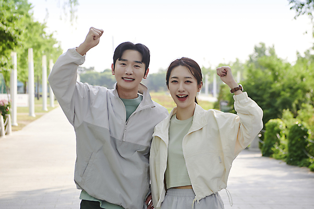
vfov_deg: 16.2
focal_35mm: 84
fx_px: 732
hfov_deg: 24.2
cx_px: 157
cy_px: 104
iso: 160
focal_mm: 70
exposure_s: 1/250
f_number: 4.5
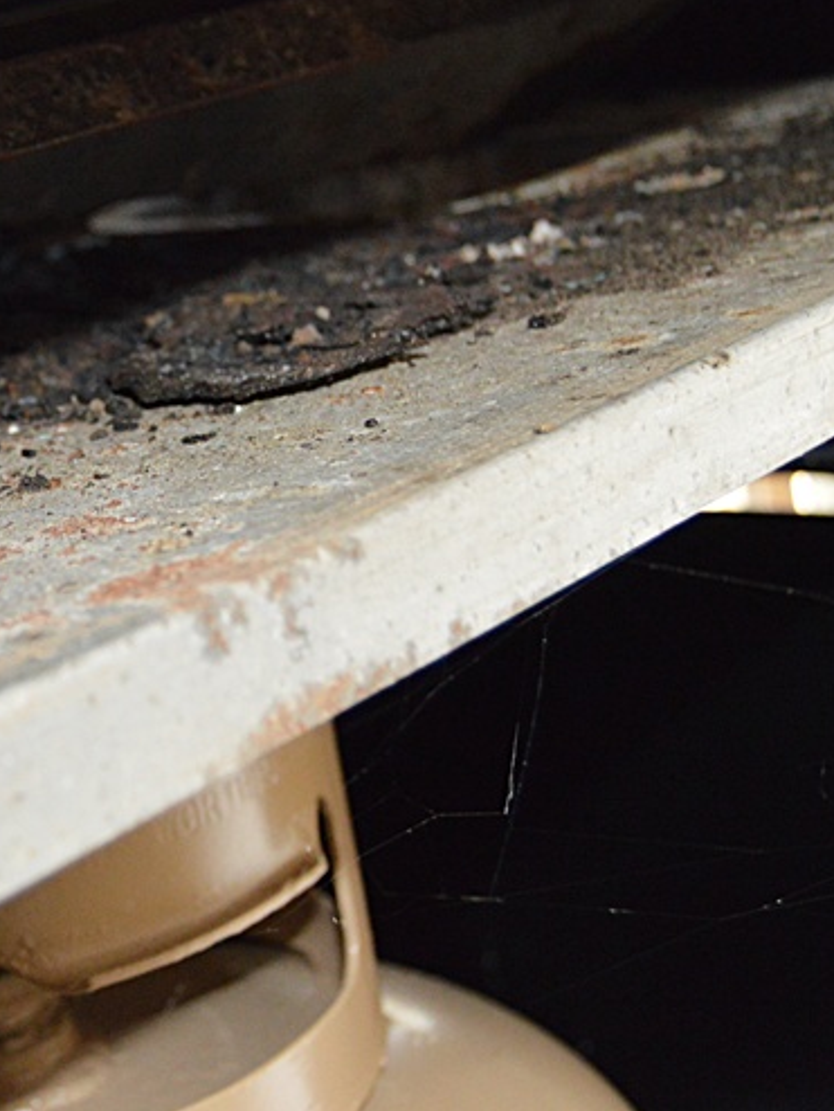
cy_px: 370
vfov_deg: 27.6
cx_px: -34
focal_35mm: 70
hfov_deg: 20.3
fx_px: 2247
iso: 1800
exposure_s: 1/60
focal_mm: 24
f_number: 3.8
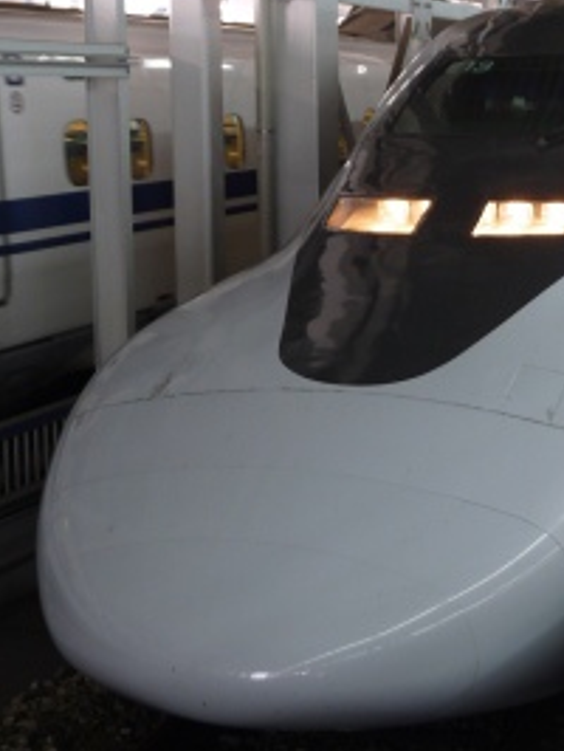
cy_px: 344
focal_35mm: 74
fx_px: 1605
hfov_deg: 19.8
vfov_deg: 26.3
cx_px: 429
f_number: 4.6
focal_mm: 22
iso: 500
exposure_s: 1/60
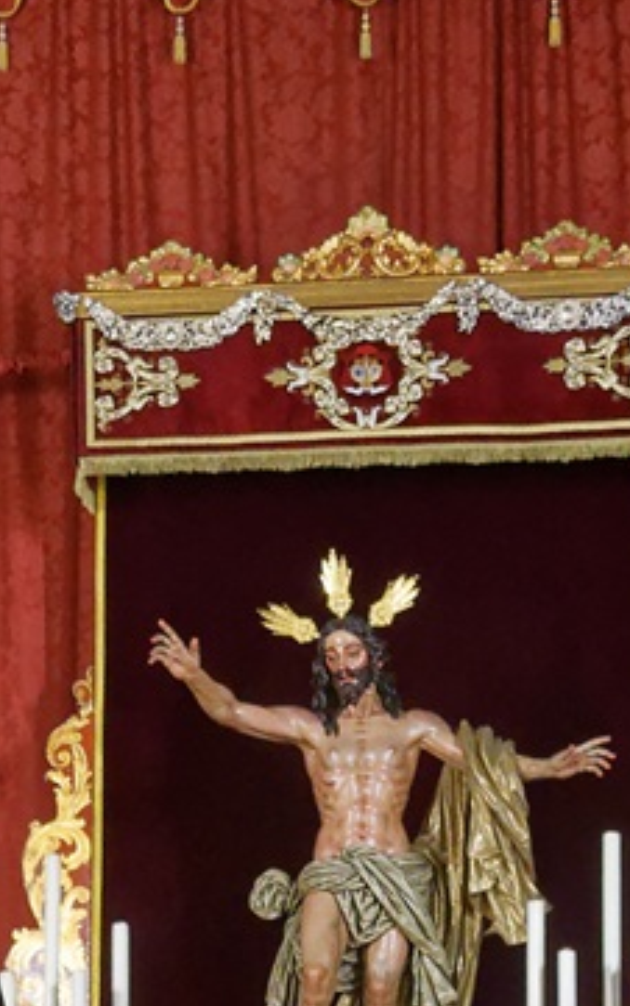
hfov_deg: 7.6
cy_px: 1140
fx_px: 4747
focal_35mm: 173
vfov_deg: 11.9
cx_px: 20
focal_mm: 22
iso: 1600
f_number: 7.1
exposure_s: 1/50
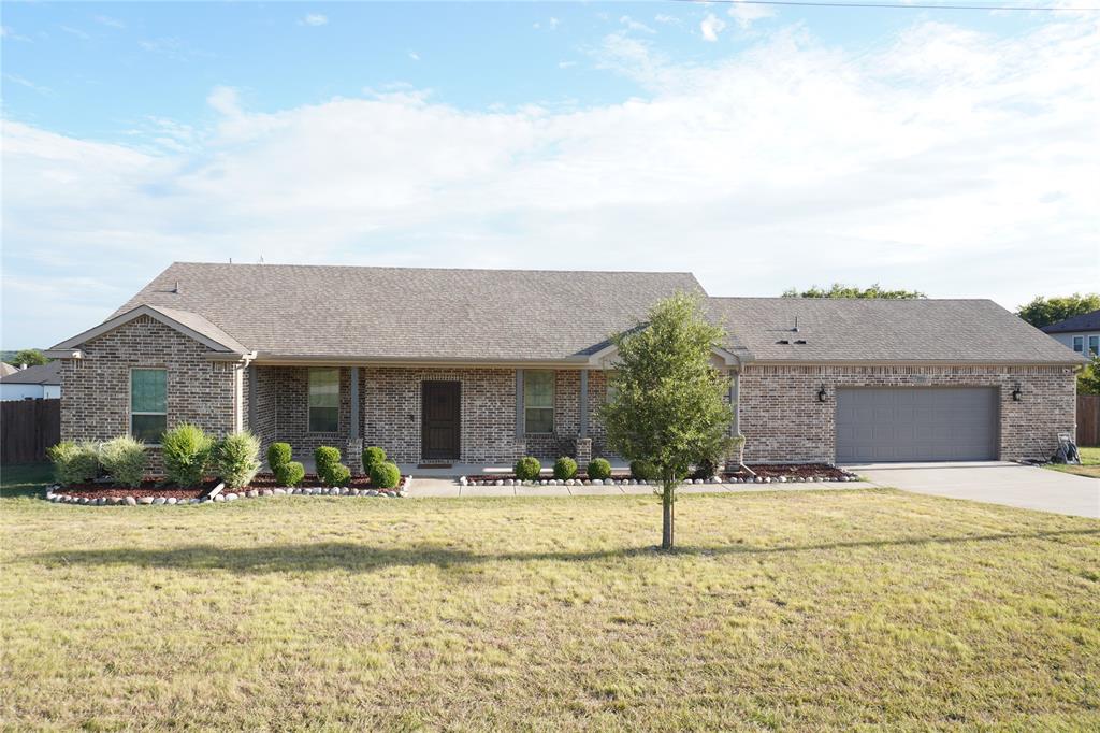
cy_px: 366
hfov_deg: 73.8
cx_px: 550
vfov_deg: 53.1
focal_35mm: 24
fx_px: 733
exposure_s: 1/125
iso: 100
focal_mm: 16
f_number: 7.1
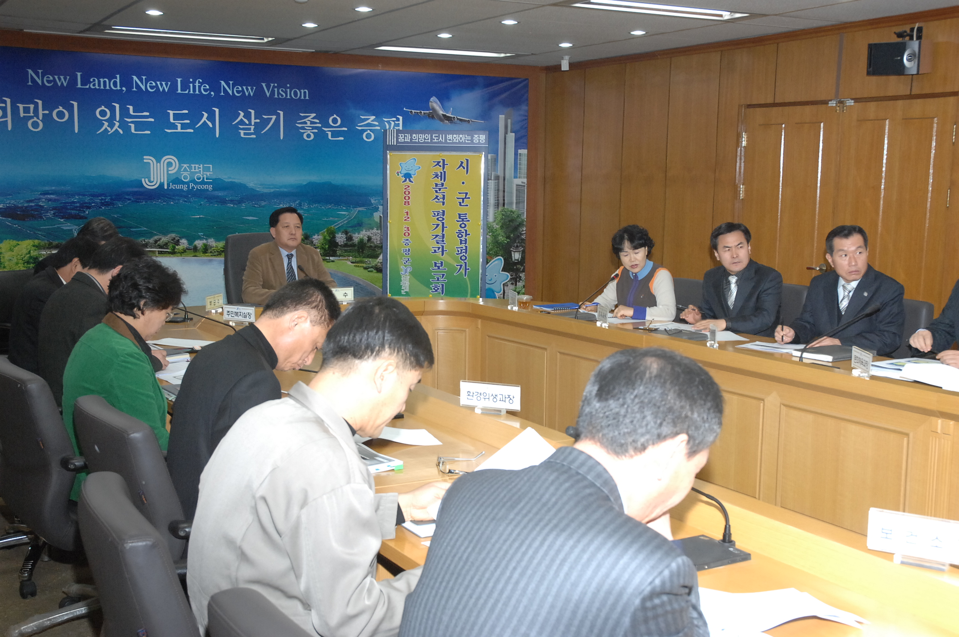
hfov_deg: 45.0
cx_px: 480
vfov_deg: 30.8
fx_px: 1157
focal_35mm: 44
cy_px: 318
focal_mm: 29
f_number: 6.7
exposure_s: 1/60
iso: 800
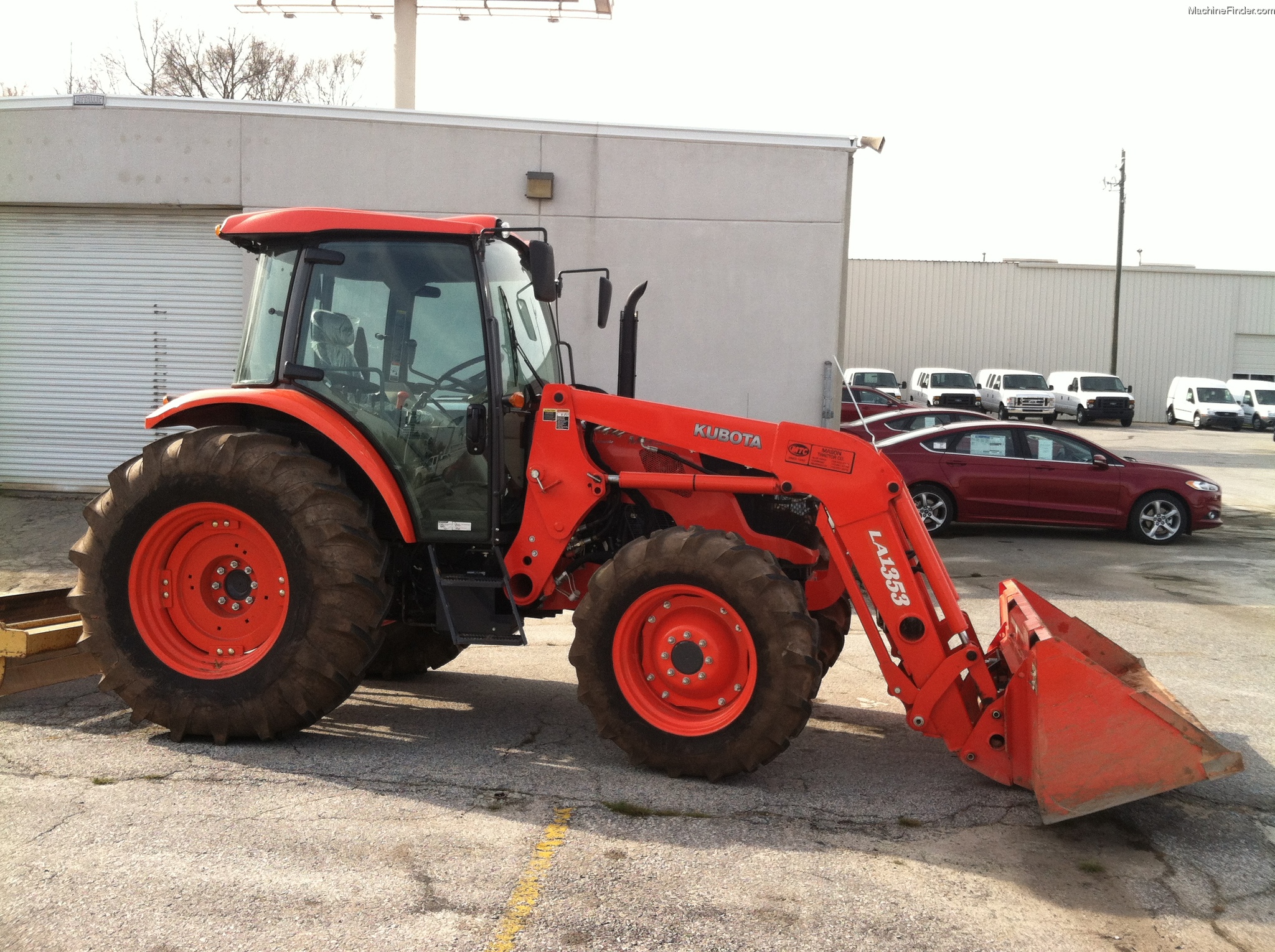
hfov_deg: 52.7
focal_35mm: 35
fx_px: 1287
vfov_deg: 40.6
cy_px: 476
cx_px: 638
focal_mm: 3.85
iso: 80
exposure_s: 1/492
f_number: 2.8
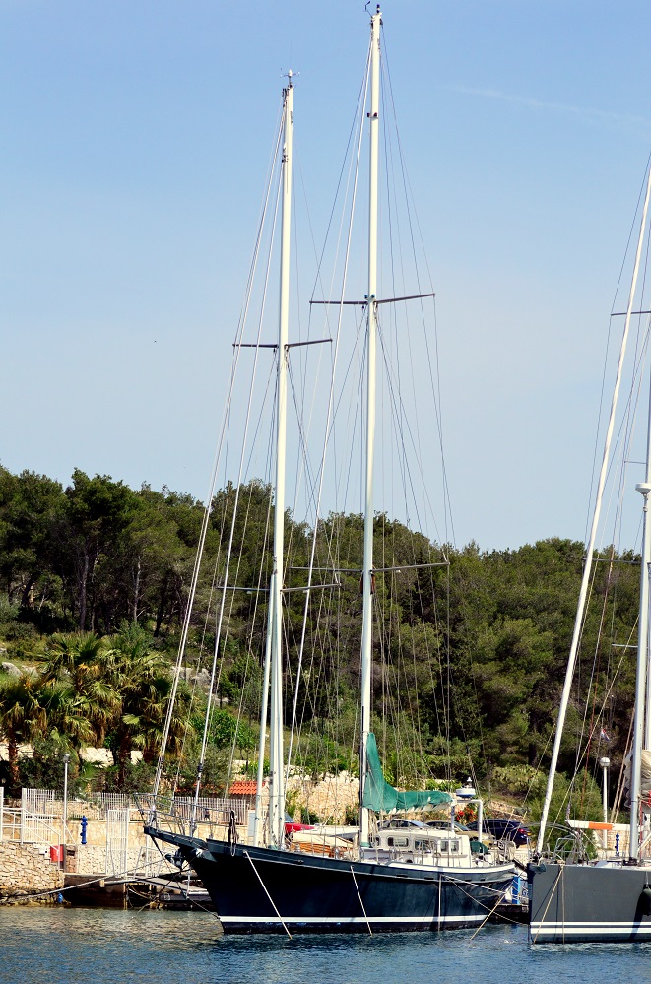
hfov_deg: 12.1
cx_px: 326
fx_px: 3067
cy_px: 492
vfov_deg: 18.2
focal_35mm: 112
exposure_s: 1/8000
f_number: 4.5
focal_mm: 75
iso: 1100
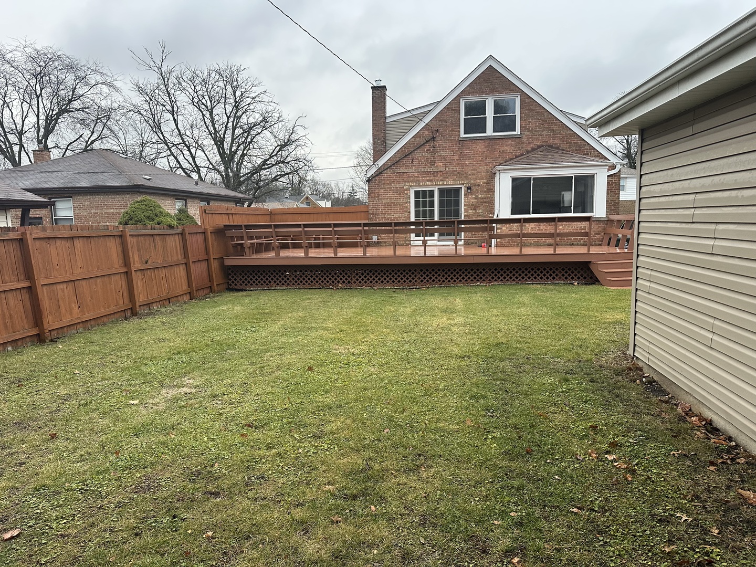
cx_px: 378
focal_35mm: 24
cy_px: 284
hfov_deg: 71.6
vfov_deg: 56.8
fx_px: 524
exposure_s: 1/121
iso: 160
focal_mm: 6.86
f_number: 1.78
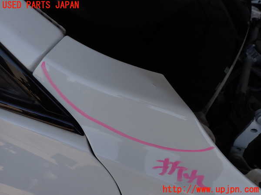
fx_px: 188
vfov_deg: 54.9
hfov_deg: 69.4
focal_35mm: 25
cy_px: 98
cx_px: 130
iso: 100
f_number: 2.8
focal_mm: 4.5
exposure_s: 1/640
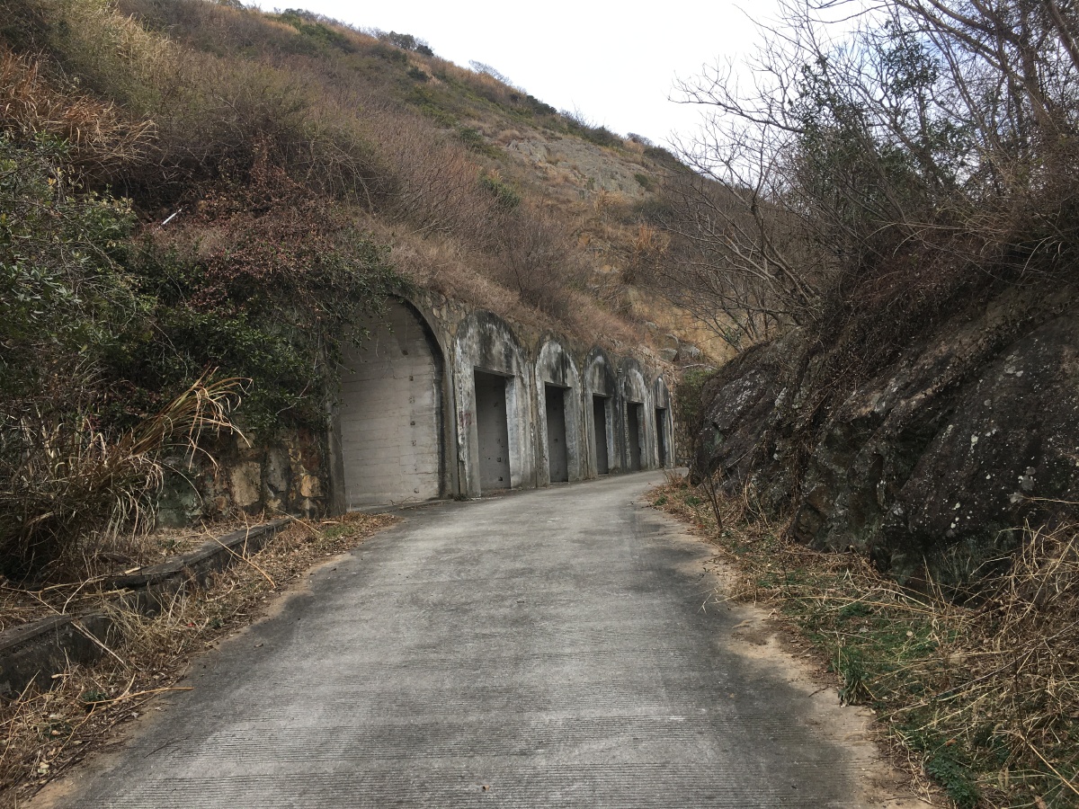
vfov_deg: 48.2
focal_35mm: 29
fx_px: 904
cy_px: 404
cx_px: 540
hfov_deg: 61.7
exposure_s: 1/496
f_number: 2.2
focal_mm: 4.15
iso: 25
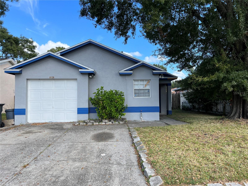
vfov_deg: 53.1
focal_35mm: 26
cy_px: 93
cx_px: 124
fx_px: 186
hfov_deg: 67.3
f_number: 1.5
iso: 50
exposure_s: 1/1779
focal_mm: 5.7
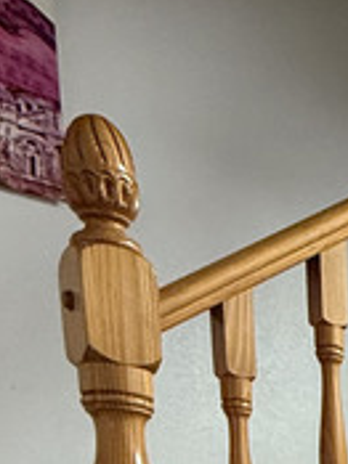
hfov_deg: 16.3
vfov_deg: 18.5
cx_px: 614
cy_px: 878
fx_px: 1033
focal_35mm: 77
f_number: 2.2
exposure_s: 1/50
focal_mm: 2.22
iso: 320
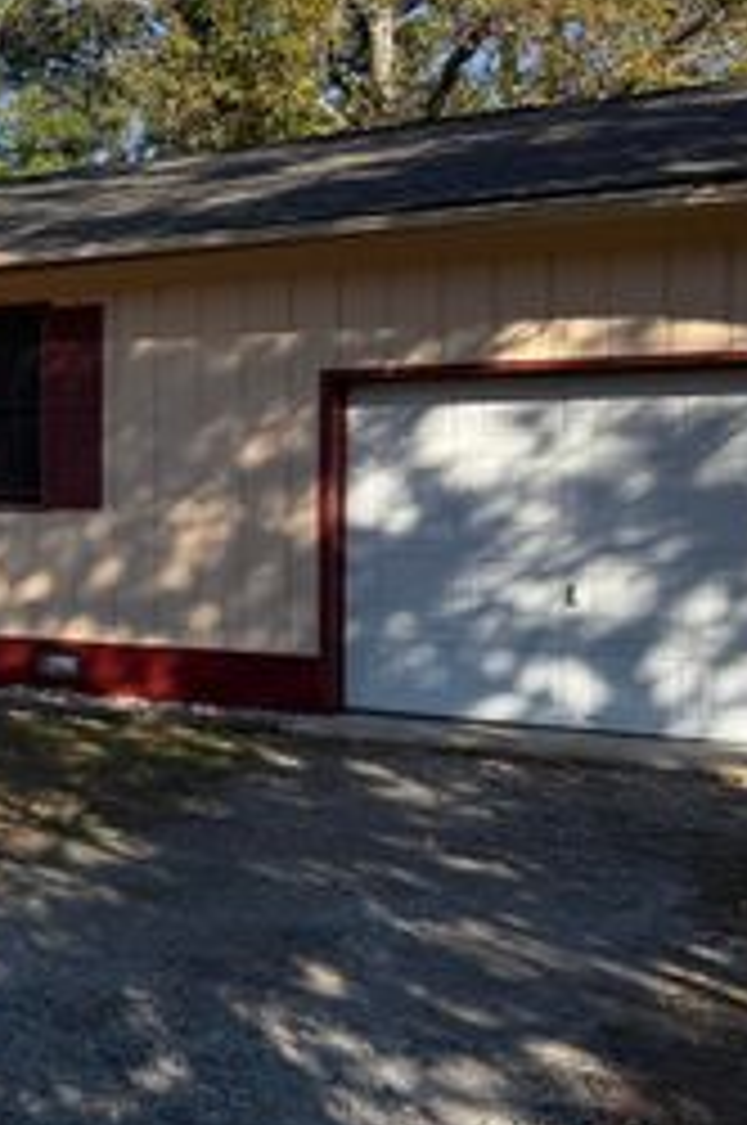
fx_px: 1560
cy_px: 520
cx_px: -90
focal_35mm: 50
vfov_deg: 39.6
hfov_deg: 24.9
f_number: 1.78
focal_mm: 6.76
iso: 80
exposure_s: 1/3584
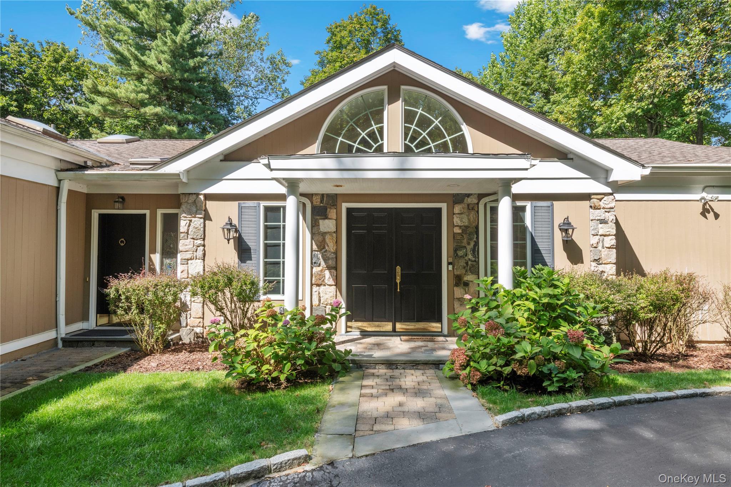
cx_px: 366
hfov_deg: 76.1
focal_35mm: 23
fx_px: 467
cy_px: 244
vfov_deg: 55.1
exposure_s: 1/100
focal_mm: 23
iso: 200
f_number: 13
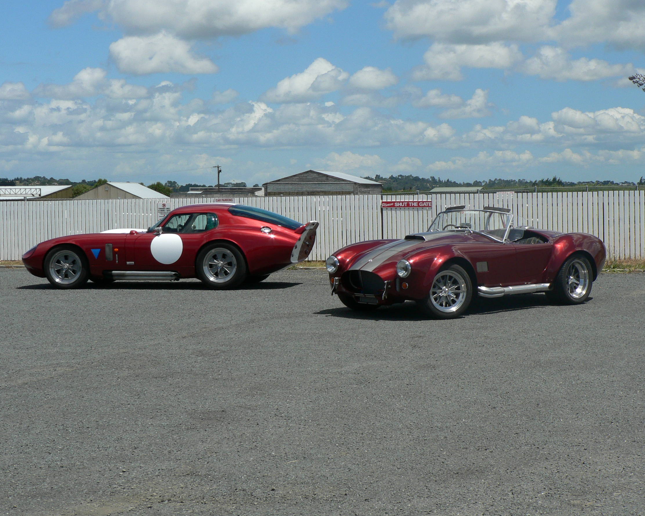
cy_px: 255
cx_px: 307
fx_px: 1432
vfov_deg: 20.4
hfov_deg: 25.4
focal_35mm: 75
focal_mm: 11.8
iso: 80
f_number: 5.6
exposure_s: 1/1000
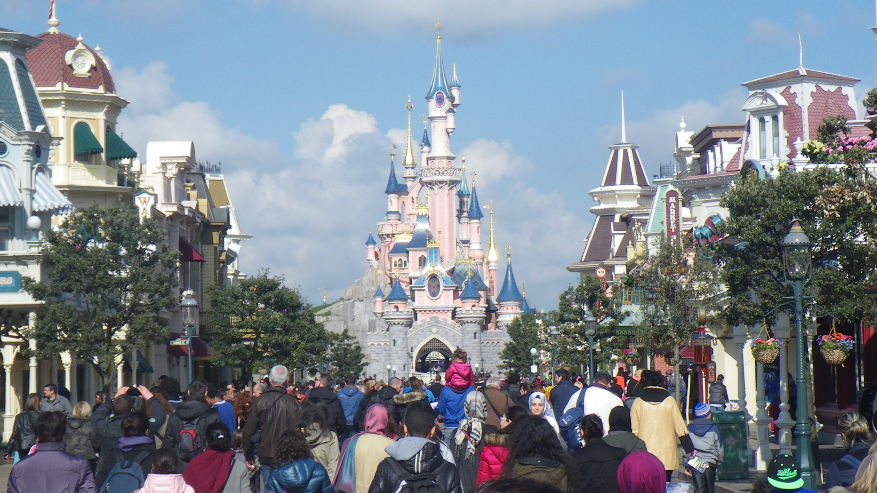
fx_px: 2279
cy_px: 266
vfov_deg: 12.4
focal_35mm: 98
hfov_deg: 21.8
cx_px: 428
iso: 50
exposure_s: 1/250
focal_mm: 11.1
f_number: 5.5
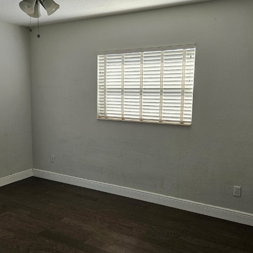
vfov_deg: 43.9
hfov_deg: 43.4
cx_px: 89
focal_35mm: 38
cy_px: 129
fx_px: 314
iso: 250
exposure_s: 1/359
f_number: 1.8
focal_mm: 5.4
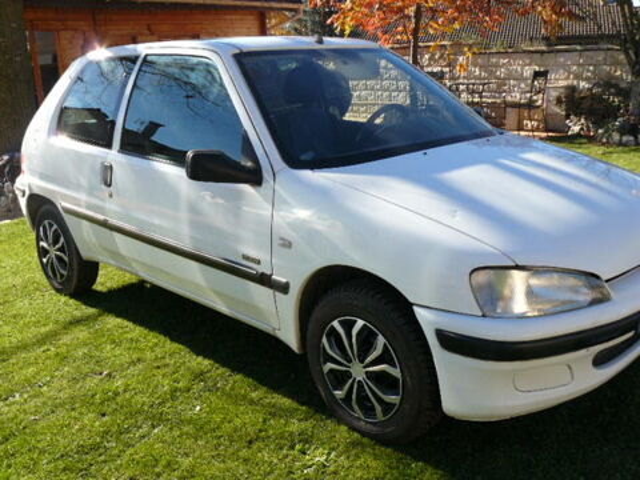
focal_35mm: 36
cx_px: 320
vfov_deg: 39.7
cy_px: 240
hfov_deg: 51.4
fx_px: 666
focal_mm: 6
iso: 100
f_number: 5
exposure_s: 1/200
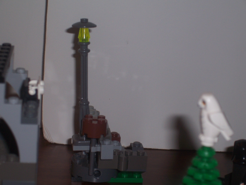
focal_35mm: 102
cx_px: 123
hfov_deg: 19.3
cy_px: 92
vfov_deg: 14.5
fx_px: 725
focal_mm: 16.8
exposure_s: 1/90
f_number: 4.6
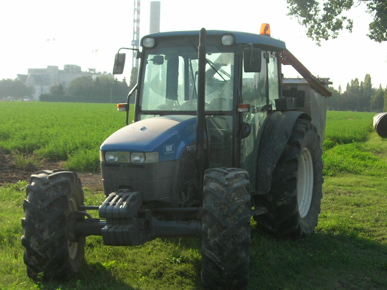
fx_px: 682
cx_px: 232
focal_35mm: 61
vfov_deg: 24.0
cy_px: 172
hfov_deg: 31.6
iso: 64
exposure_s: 1/285
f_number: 4.8
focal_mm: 7.8
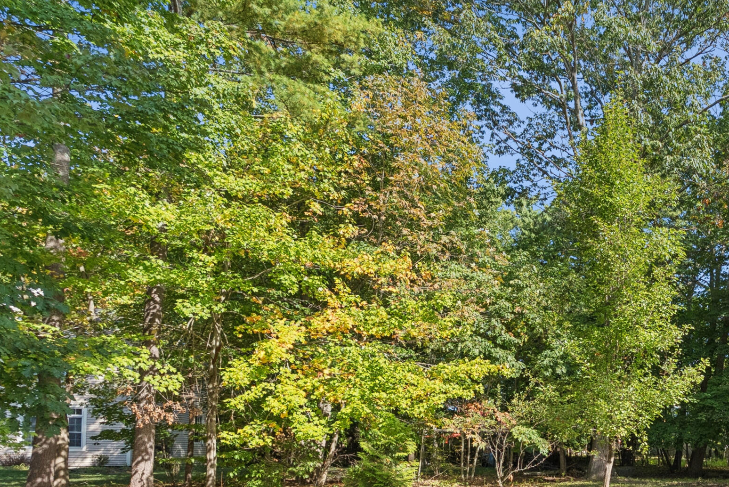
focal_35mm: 32
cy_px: 439
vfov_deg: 38.4
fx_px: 648
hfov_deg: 49.7
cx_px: 701
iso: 320
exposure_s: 1/320
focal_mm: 16.5
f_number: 7.1
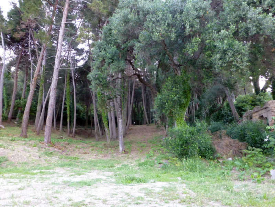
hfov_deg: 69.4
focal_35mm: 25
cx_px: 138
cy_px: 104
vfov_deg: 54.9
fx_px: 199
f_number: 3.3
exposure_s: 1/25
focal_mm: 4.3
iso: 400
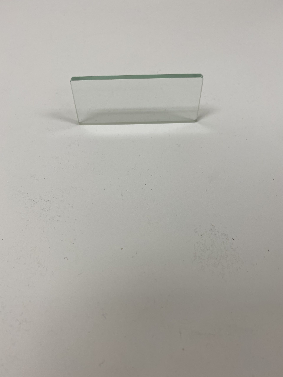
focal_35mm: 26
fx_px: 283
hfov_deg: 53.1
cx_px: 142
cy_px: 188
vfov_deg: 67.3
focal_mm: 4.25
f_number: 1.8
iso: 50
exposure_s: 1/120
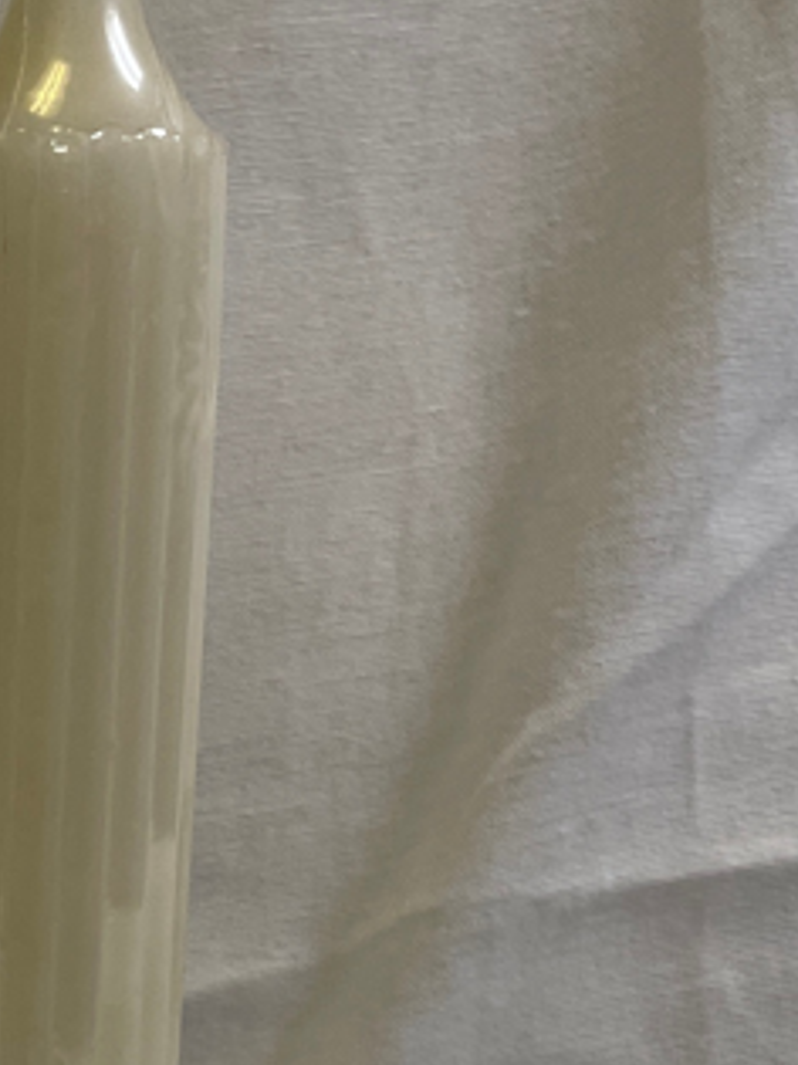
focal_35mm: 99
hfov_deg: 14.0
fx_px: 3045
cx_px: -416
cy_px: 1268
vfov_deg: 18.8
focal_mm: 4.2
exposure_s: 1/120
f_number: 1.6
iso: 80
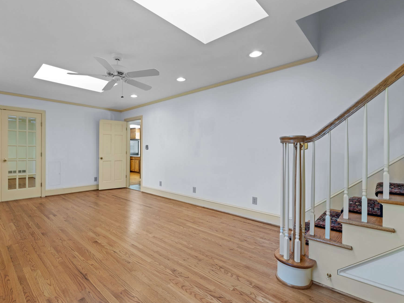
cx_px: 173
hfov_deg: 90.4
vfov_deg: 74.7
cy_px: 148
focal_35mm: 17
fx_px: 198
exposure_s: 1/2.5
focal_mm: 15
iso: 400
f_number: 7.1
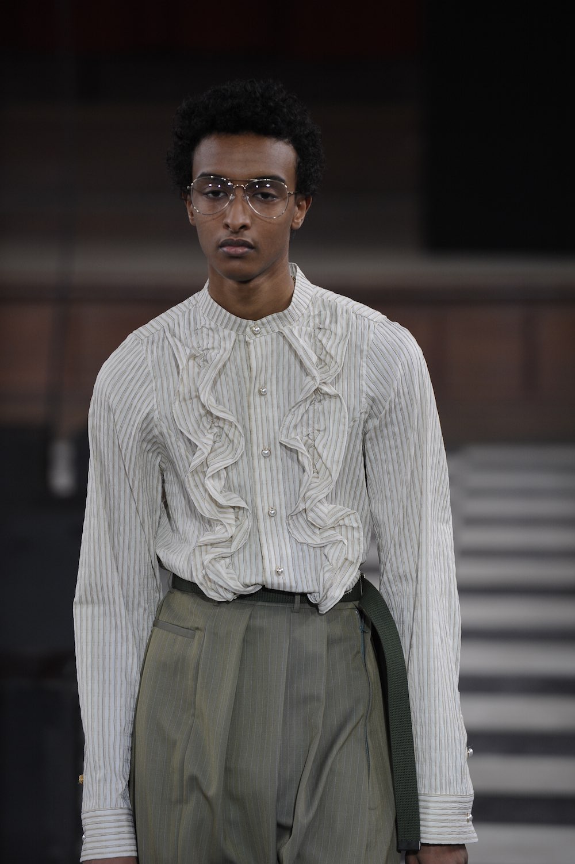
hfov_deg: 6.9
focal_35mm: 200
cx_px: 288
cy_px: 432
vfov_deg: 10.3
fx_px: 4798
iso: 1000
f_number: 4
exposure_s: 1/500
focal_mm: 200
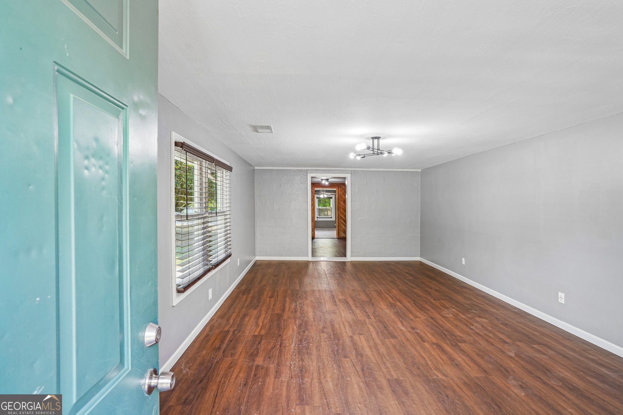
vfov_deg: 73.7
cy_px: 208
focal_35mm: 16
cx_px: 312
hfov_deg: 96.7
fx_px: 277
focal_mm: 16
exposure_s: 1/10
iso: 400
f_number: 8
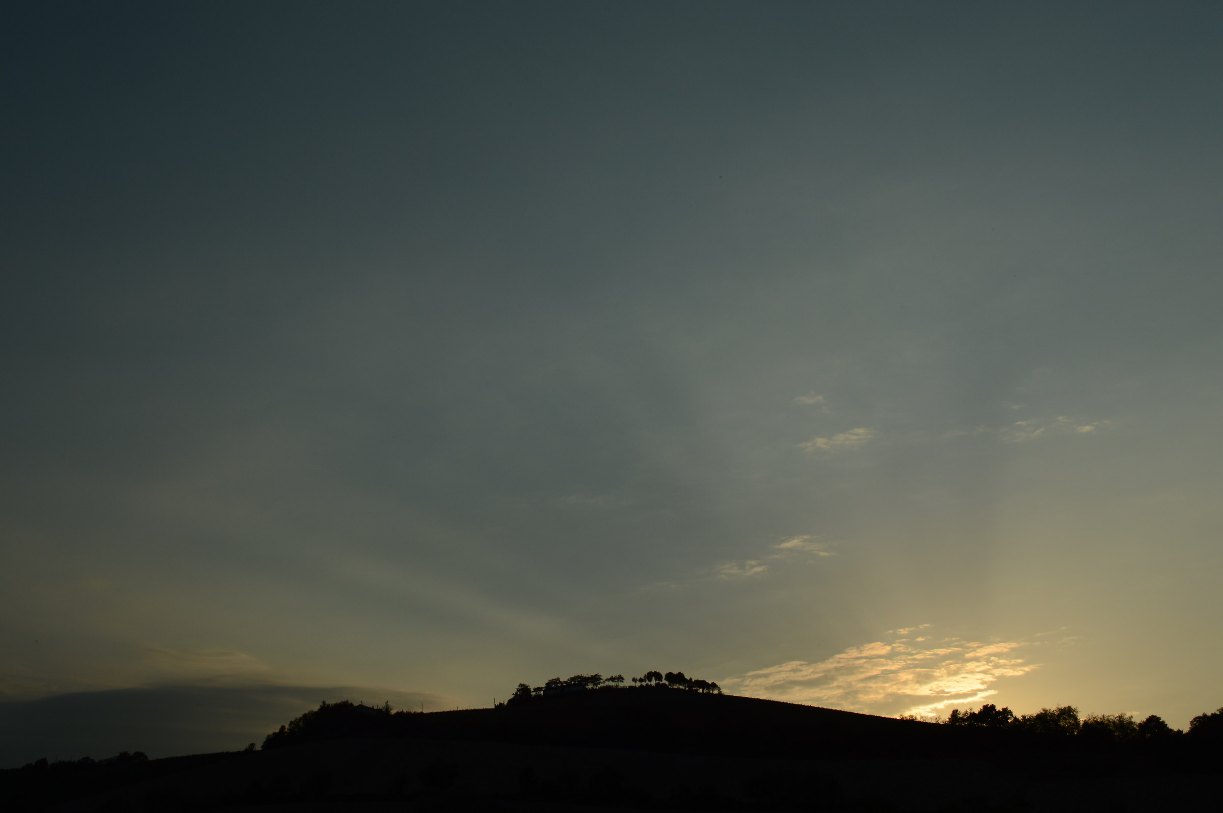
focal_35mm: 45
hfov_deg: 43.6
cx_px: 612
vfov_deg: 29.8
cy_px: 406
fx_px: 1527
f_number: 7.1
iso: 100
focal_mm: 30
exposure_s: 1/400
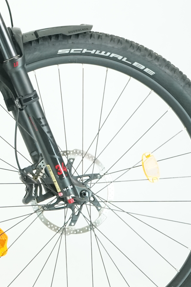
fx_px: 1337
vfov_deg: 12.2
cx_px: -199
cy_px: 64
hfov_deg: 7.8
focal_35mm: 168
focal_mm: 54
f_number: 5.6
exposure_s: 1/200
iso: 2500
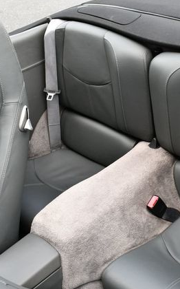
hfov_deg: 22.7
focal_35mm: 56
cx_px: 149
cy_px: 144
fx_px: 440
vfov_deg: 36.3
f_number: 5
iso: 400
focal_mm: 18
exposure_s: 1/250
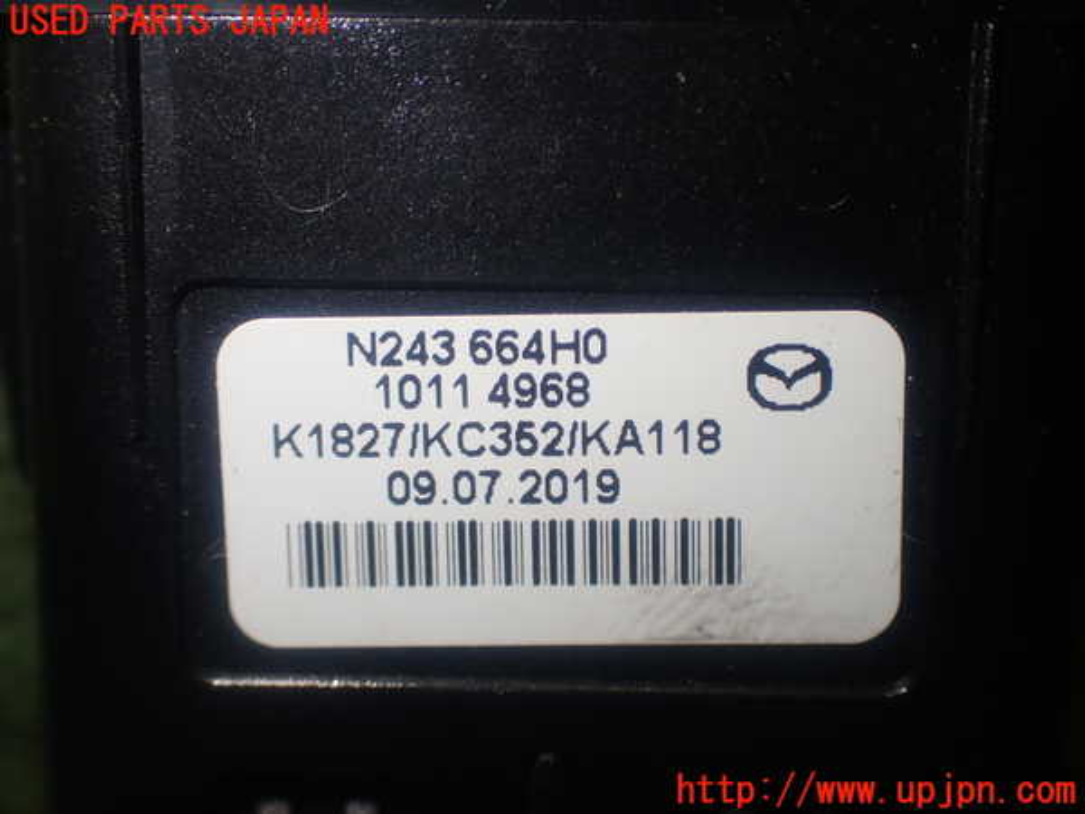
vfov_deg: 29.1
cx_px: 542
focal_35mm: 50
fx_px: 1567
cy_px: 407
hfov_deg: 38.2
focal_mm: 9.01
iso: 200
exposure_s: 1/100
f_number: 3.2
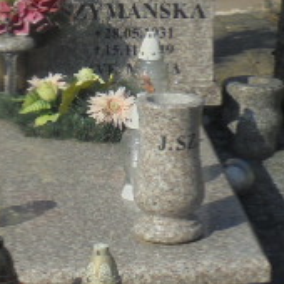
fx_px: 1327
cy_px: 102
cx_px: 100
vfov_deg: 12.2
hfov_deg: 12.2
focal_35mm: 143
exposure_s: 1/1000
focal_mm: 7.8
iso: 100
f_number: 4.5
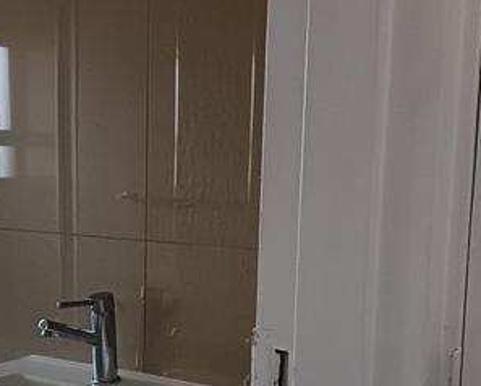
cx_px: 212
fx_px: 897
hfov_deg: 30.0
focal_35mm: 63
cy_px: 302
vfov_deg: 23.9
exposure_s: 1/50
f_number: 1.75
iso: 2899
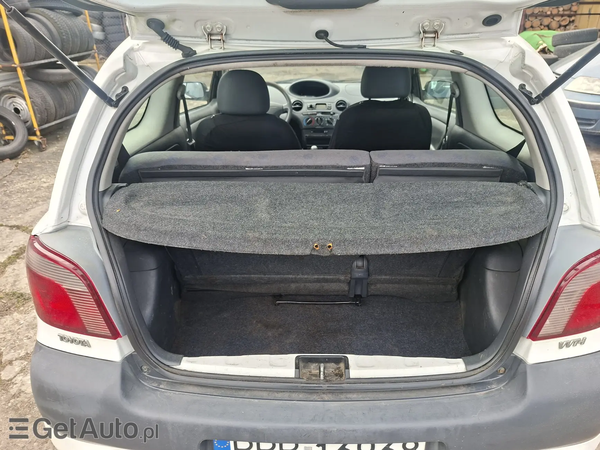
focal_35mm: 23
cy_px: 225
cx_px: 300
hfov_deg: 73.9
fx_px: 399
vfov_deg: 58.9
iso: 50
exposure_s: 1/233
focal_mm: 5.54
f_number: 1.8
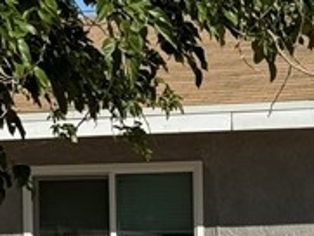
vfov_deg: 5.5
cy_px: 274
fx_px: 2460
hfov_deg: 7.3
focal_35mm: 271
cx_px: 139
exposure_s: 1/5376
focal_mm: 6.76
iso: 64
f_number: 1.78
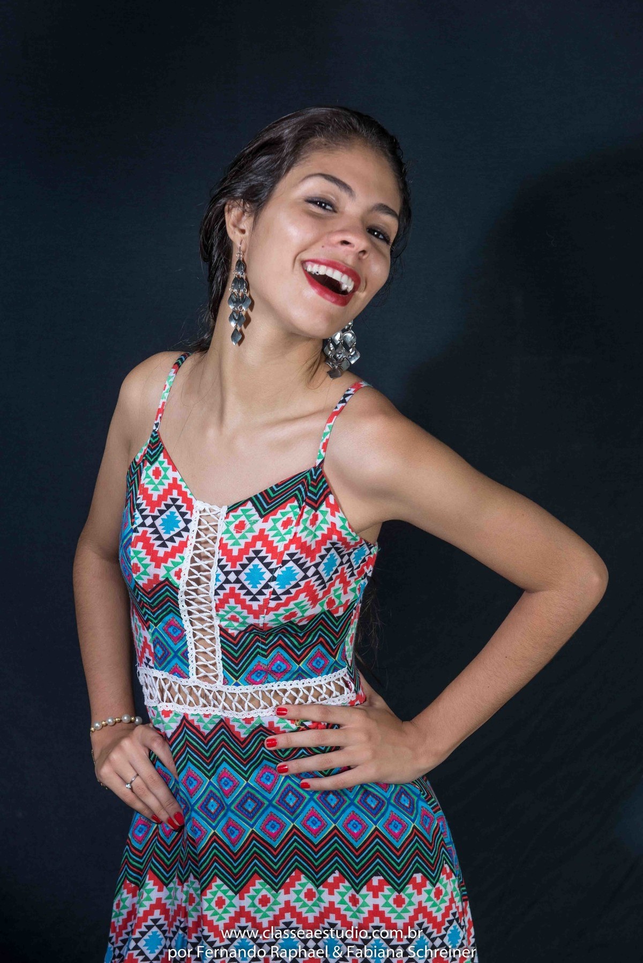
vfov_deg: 32.4
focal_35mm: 62
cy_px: 482
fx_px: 1660
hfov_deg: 21.9
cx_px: 322
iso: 200
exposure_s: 1/60
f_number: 8
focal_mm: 62
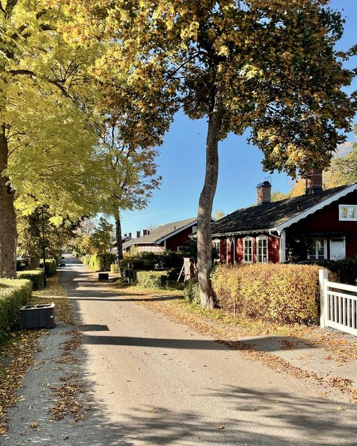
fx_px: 370
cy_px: 237
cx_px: 173
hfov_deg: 51.5
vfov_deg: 62.2
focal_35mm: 28
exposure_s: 1/1182
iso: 32
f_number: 1.6
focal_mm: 4.2
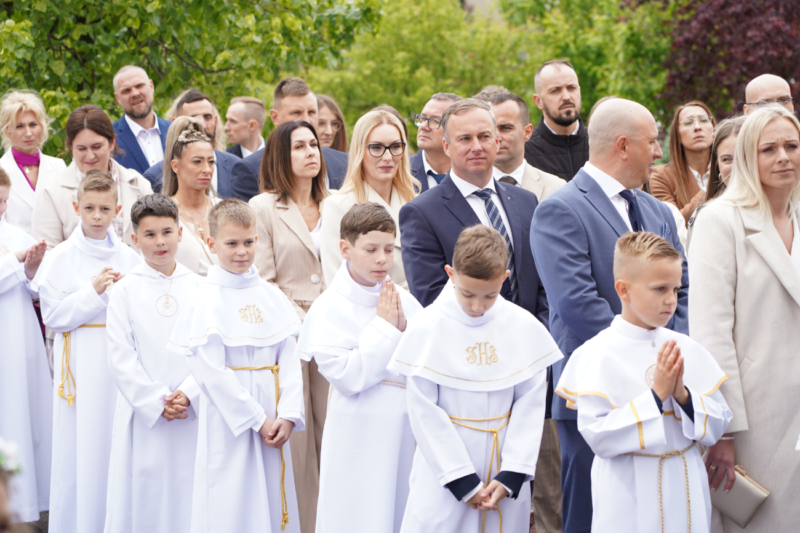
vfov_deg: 13.0
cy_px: 266
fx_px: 2333
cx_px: 400
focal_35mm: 105
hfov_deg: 19.5
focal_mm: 105
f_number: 5
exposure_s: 1/100
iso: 100
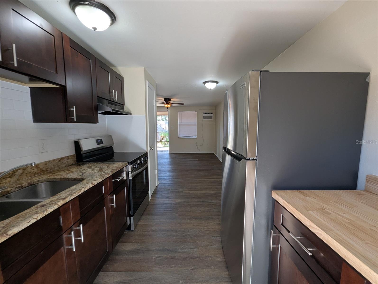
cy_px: 142
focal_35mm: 13
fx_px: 142
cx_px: 189
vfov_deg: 90.1
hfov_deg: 106.1
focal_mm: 1.95
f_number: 2.2
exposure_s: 1/40
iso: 54
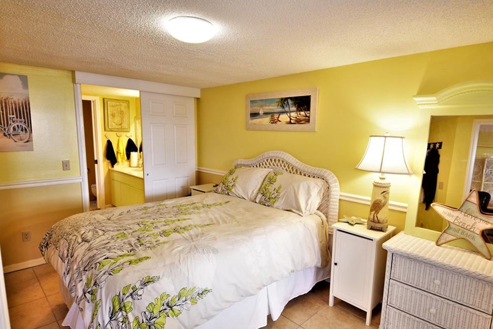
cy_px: 172
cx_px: 252
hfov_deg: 86.9
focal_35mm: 19
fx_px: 260
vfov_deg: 64.5
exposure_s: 1/30
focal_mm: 12
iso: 500
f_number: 4.5
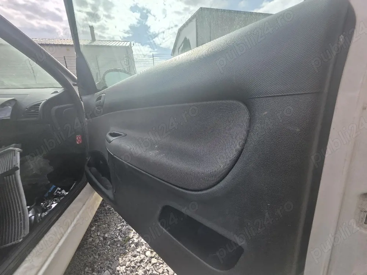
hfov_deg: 106.2
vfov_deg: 89.9
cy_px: 138
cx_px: 184
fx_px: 138
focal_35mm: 13
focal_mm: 2.2
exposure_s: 1/1250
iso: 40
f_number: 1.9
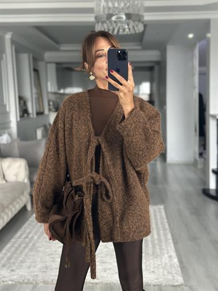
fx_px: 403
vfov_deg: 39.6
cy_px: 146
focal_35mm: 48
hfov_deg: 30.3
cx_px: 109
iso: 400
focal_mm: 6.86
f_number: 1.78
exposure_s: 1/45
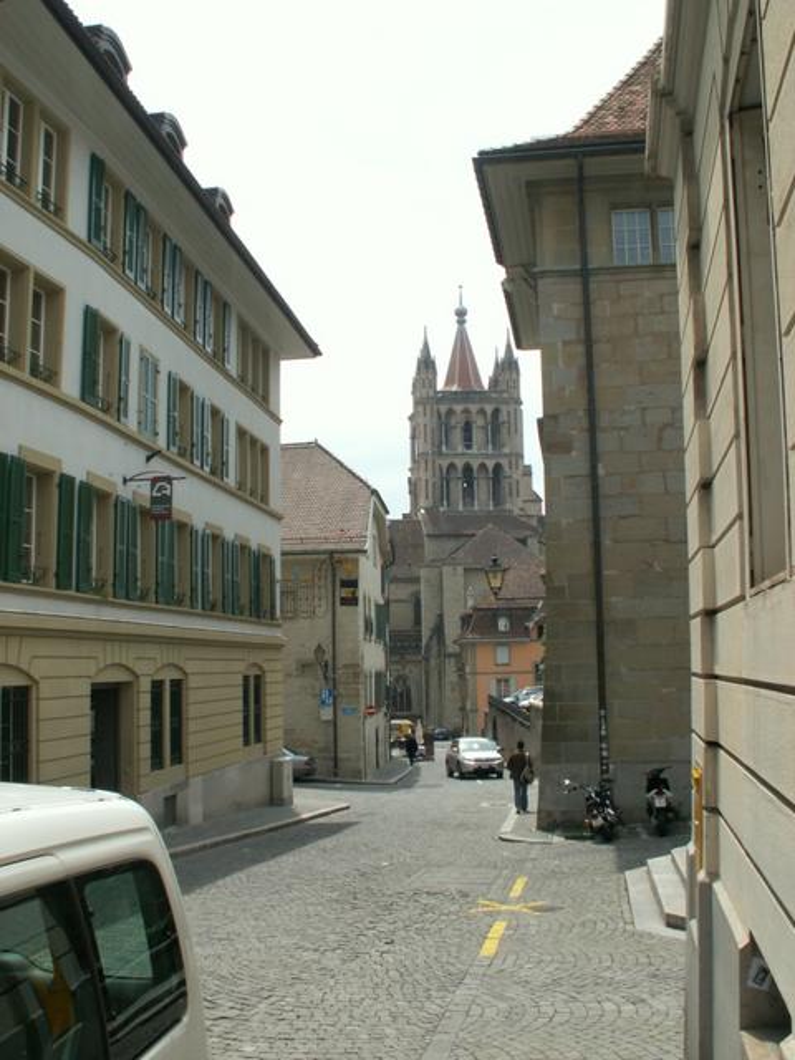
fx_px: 1072
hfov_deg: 40.7
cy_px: 530
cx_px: 398
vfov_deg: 52.6
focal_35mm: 35
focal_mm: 5.86
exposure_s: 1/200
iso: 50
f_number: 6.3
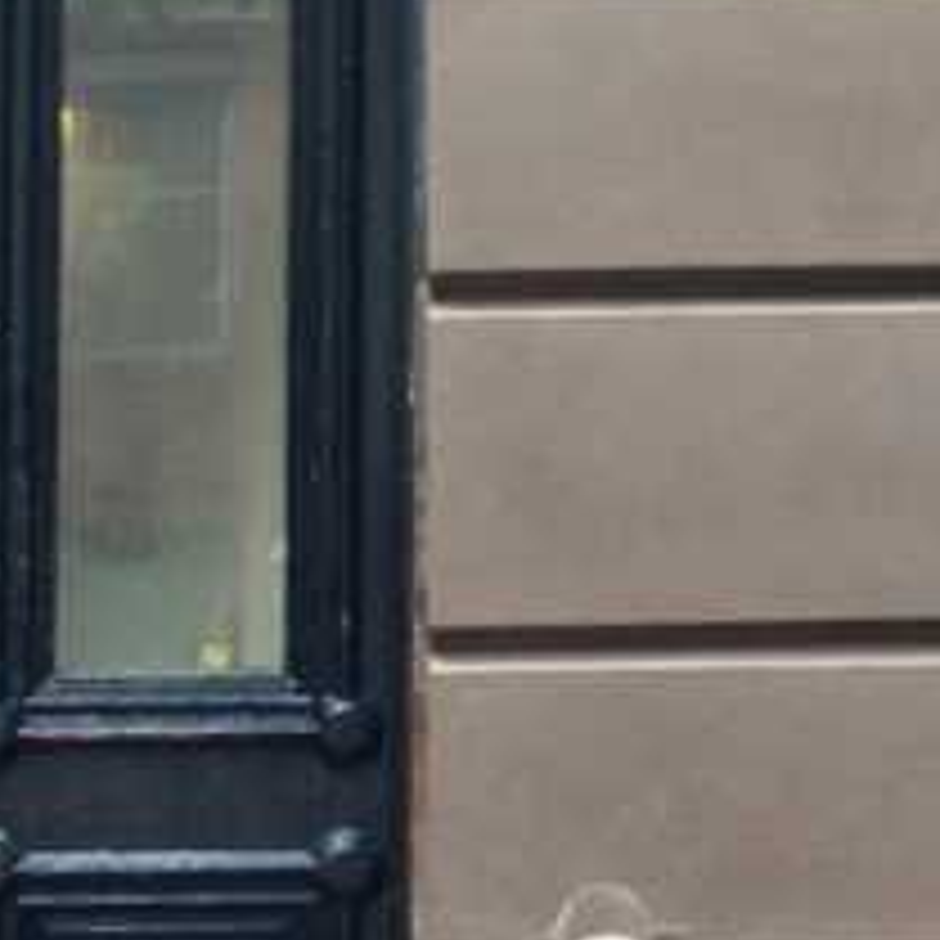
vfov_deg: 9.4
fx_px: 5714
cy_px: 319
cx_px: 785
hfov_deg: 9.4
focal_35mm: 186
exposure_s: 1/20
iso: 80
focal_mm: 4.13
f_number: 2.4
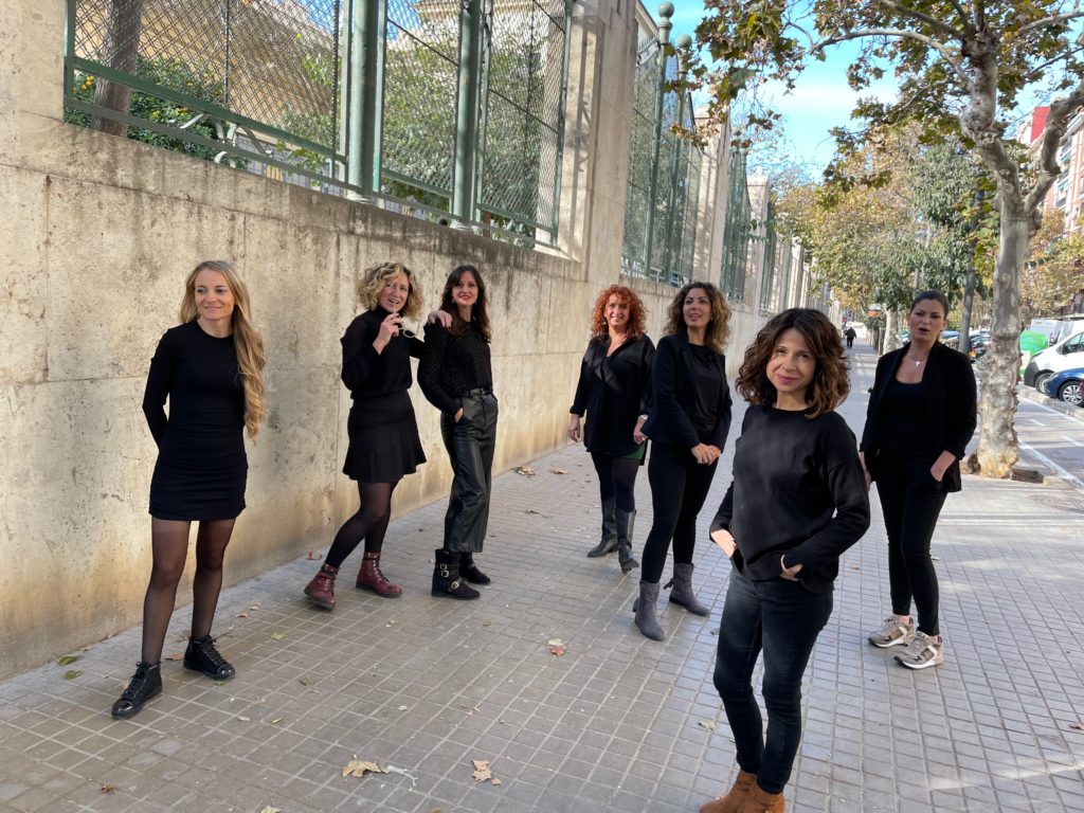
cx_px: 542
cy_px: 406
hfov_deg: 67.3
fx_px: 814
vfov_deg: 53.1
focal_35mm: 26
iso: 32
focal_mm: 4.2
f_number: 1.6
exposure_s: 1/197
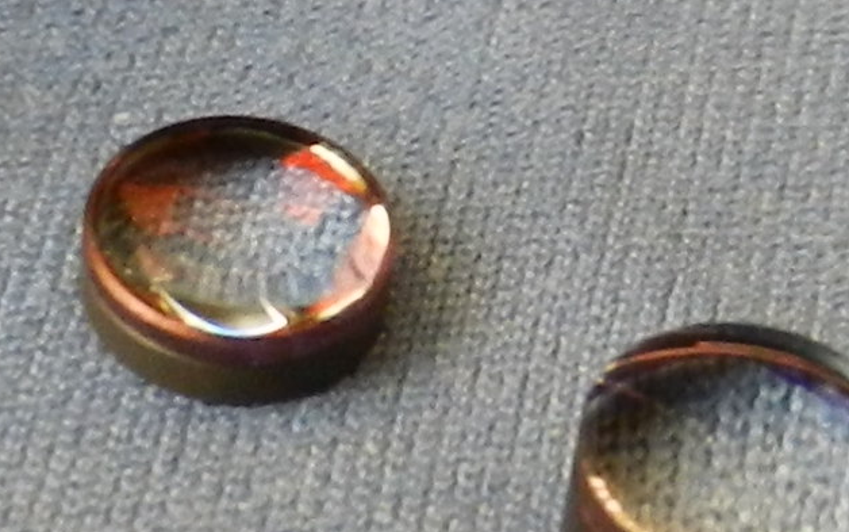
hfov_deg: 68.4
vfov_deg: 46.1
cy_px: 268
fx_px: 625
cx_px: 418
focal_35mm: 27
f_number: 3.5
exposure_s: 1/8
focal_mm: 4.5
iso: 400
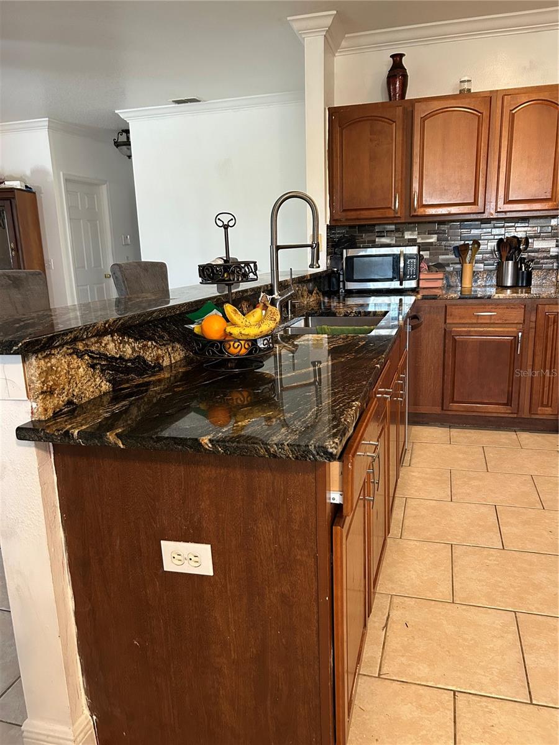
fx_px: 560
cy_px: 372
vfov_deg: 67.3
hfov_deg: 53.1
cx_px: 280
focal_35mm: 26
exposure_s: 1/60
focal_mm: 5.7
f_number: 1.5
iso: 400
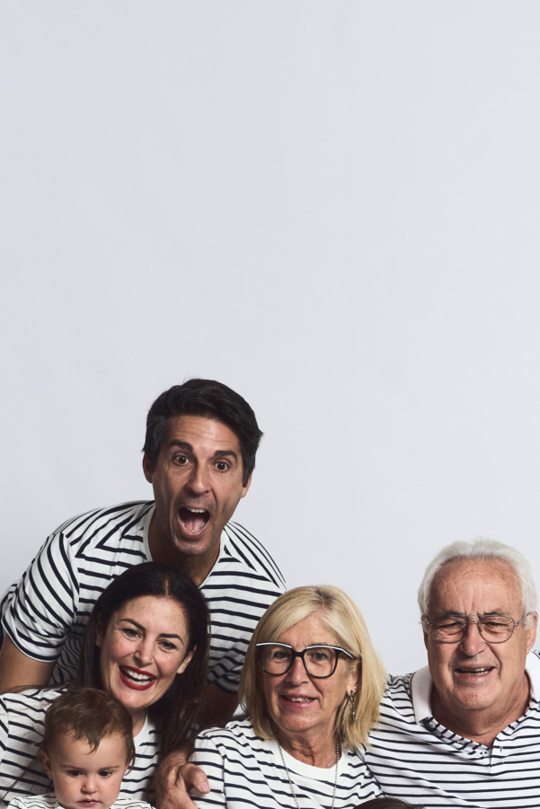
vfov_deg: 25.3
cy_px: 854
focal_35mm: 75
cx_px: 397
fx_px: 1687
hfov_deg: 18.1
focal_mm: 33
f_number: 6.3
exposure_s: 1/200
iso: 500
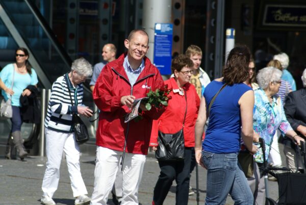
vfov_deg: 4.6
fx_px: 2554
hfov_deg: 6.9
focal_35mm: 300
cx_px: 153
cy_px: 102
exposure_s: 1/400
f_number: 7.1
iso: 100
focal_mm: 200
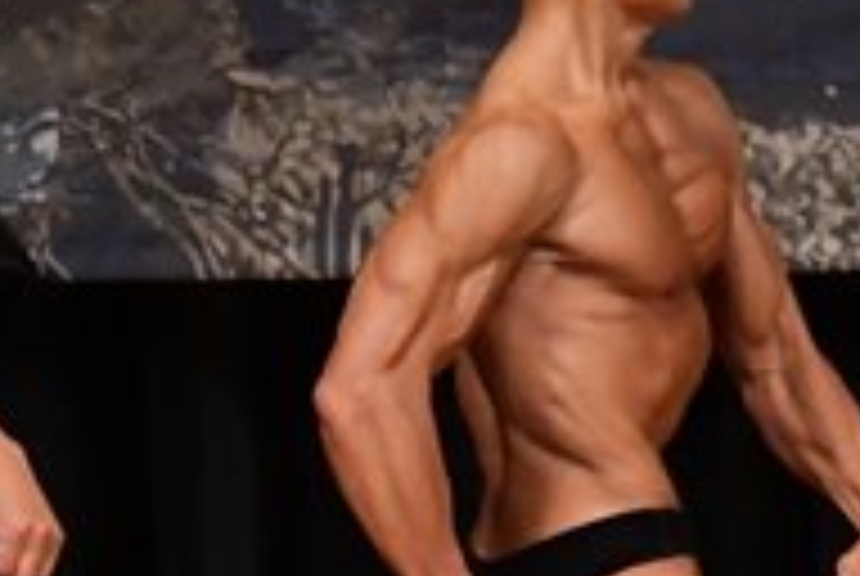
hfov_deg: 2.0
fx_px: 24691
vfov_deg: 1.3
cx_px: -290
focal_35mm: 1032
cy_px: 522
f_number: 5.6
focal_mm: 170
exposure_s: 1/400
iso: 5000
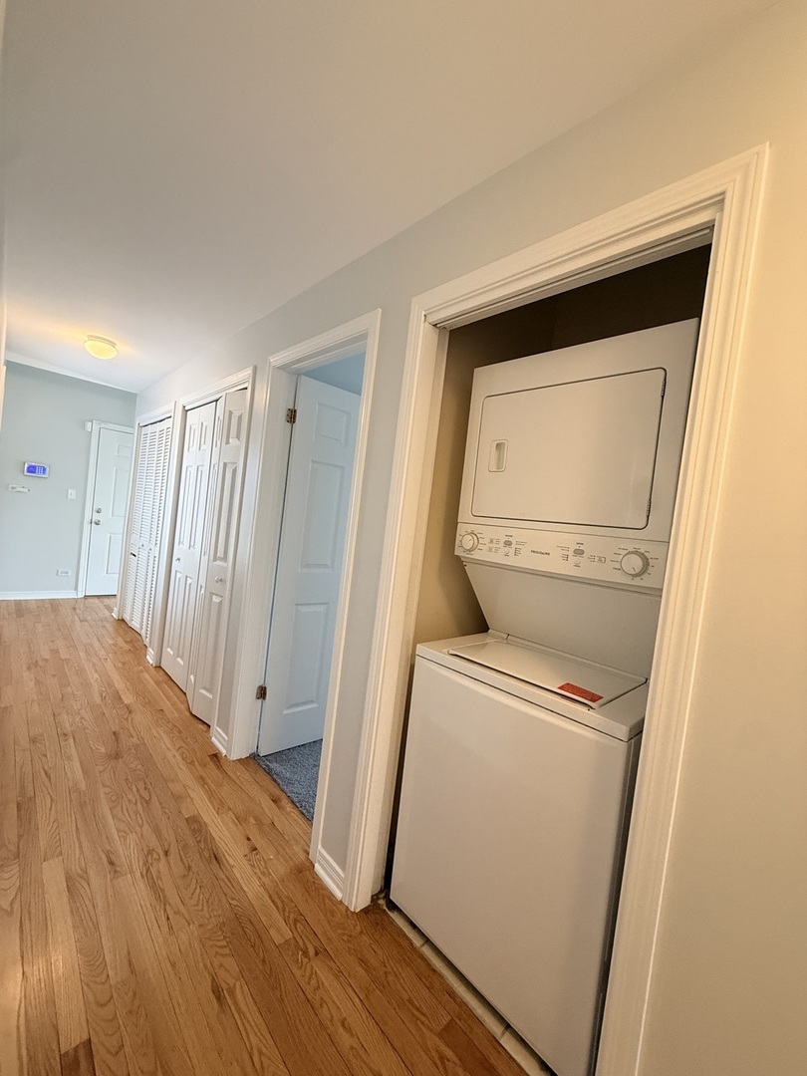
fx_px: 435
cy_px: 538
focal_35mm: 14
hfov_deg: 85.7
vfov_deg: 102.1
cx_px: 404
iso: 320
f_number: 2.2
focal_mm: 2.22
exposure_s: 1/60
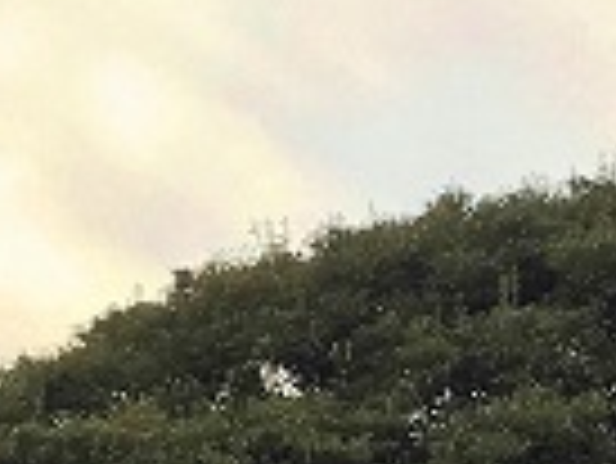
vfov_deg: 6.7
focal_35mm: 211
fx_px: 3758
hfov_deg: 8.9
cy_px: 1140
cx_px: 1147
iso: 25
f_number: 2.2
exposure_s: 1/1183
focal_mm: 4.15
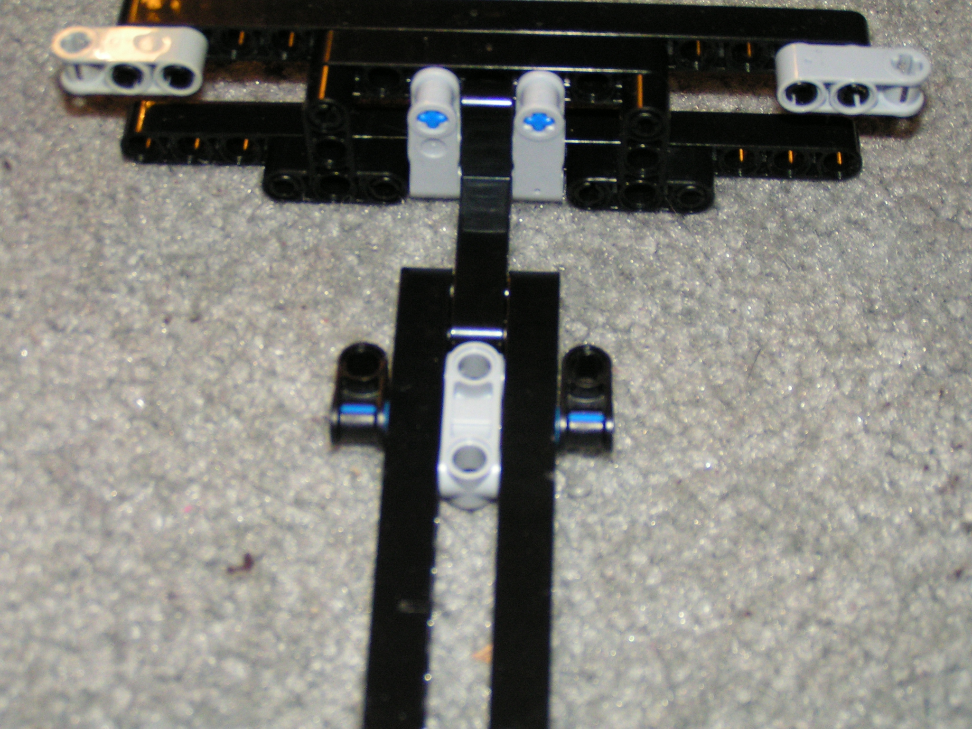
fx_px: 1825
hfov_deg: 29.8
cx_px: 486
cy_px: 364
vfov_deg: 22.6
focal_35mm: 65
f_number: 3.2
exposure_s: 1/80
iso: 200
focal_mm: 10
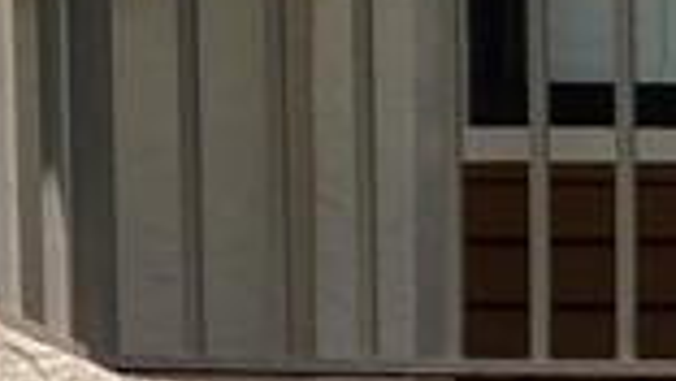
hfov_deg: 9.1
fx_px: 3587
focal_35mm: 200
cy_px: 1394
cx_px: 1876
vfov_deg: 5.5
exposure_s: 1/1171
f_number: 1.8
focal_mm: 3.99
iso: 20
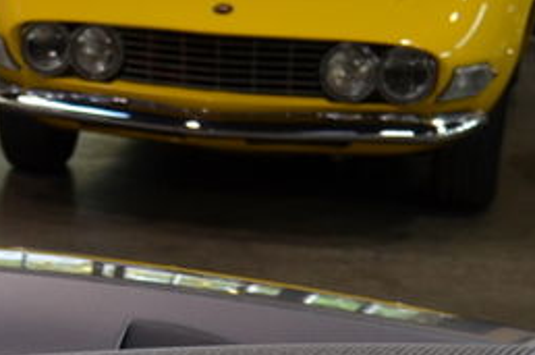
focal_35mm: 143
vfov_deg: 9.1
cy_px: 633
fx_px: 2121
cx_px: -79
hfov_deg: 14.0
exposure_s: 1/60
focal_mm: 24
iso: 500
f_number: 4
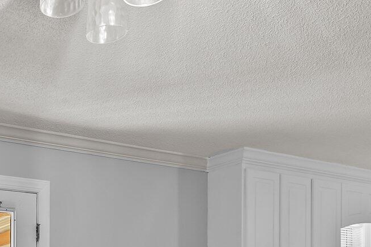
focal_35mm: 50
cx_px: -22
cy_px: 310
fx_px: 515
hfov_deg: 34.9
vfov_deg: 24.1
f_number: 4
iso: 400
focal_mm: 16
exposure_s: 1/13
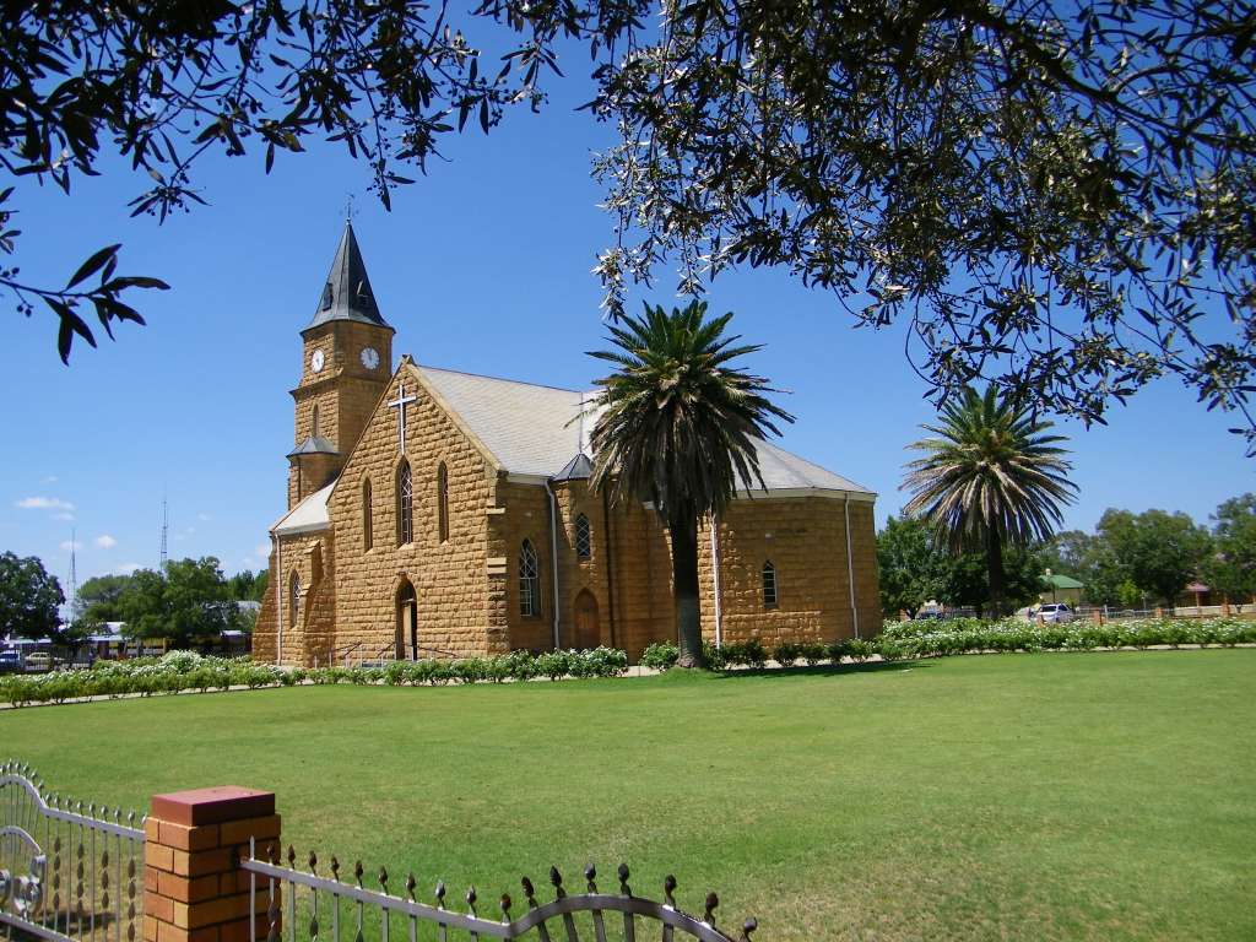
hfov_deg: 63.4
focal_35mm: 28
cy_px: 471
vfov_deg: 49.7
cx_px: 628
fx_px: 1016
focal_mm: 5
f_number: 7
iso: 80
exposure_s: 1/250
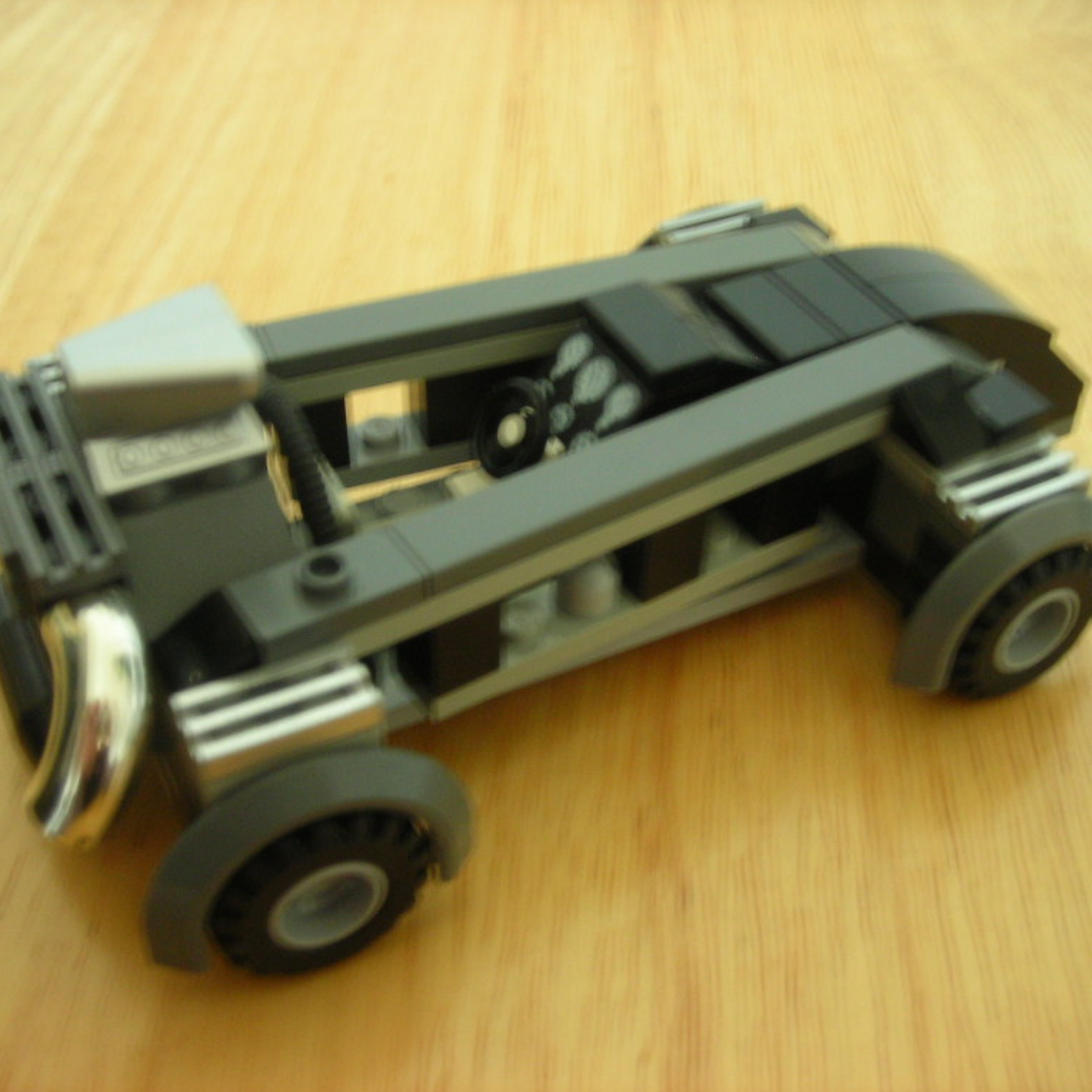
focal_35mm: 45
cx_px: 520
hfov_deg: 37.5
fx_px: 1606
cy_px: 546
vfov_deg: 37.6
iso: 86
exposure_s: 1/3.9
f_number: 3.2
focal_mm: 6.3
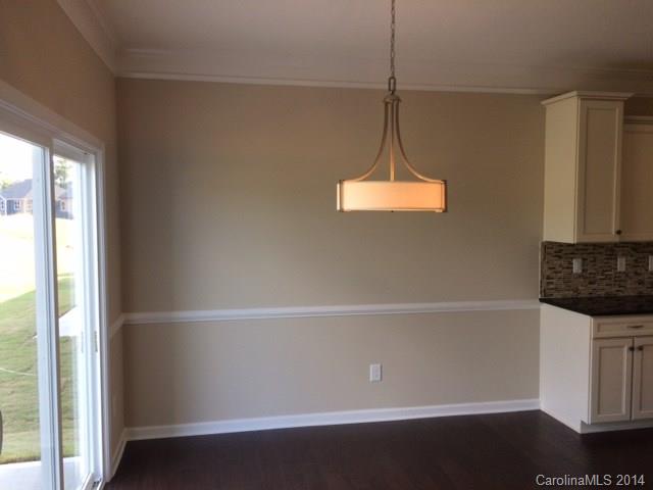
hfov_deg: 61.7
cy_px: 245
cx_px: 326
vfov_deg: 48.2
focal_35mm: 29
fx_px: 547
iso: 64
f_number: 2.2
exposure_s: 1/120
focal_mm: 4.15
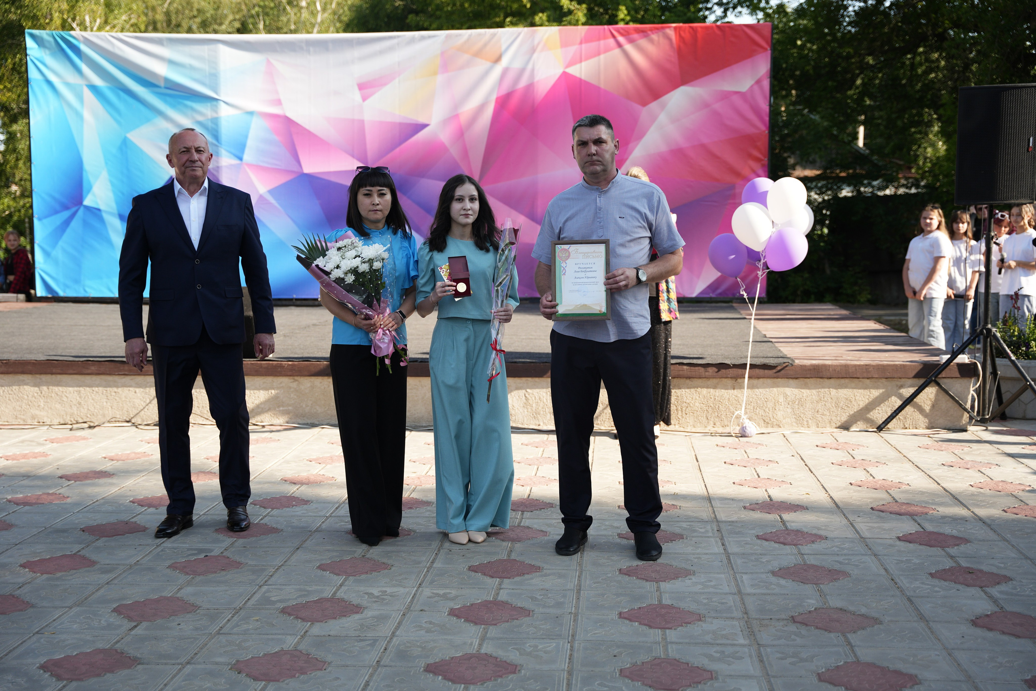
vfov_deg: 28.7
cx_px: 518
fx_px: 1350
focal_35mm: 47
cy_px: 346
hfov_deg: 42.0
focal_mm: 46.9
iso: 160
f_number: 2.8
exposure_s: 1/400
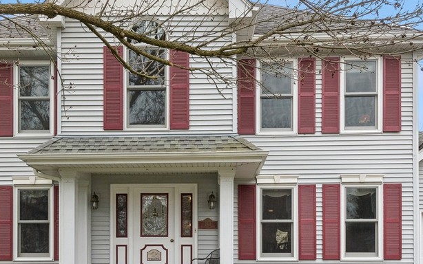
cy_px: 159
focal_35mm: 43
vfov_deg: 29.8
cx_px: 189
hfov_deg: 46.1
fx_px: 496
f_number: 9.5
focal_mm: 16
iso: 200
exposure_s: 1/125
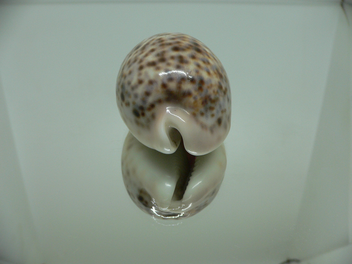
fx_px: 356
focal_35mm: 35
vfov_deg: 40.7
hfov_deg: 52.6
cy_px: 132
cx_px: 176
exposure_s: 1/60
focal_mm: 4.6
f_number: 2.8
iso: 100
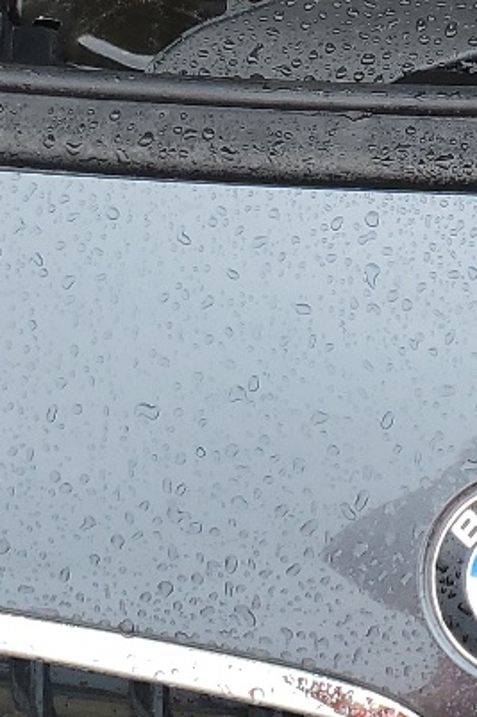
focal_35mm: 108
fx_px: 2148
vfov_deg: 17.4
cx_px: 518
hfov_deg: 12.5
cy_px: -302
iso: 50
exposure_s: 1/833
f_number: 1.5
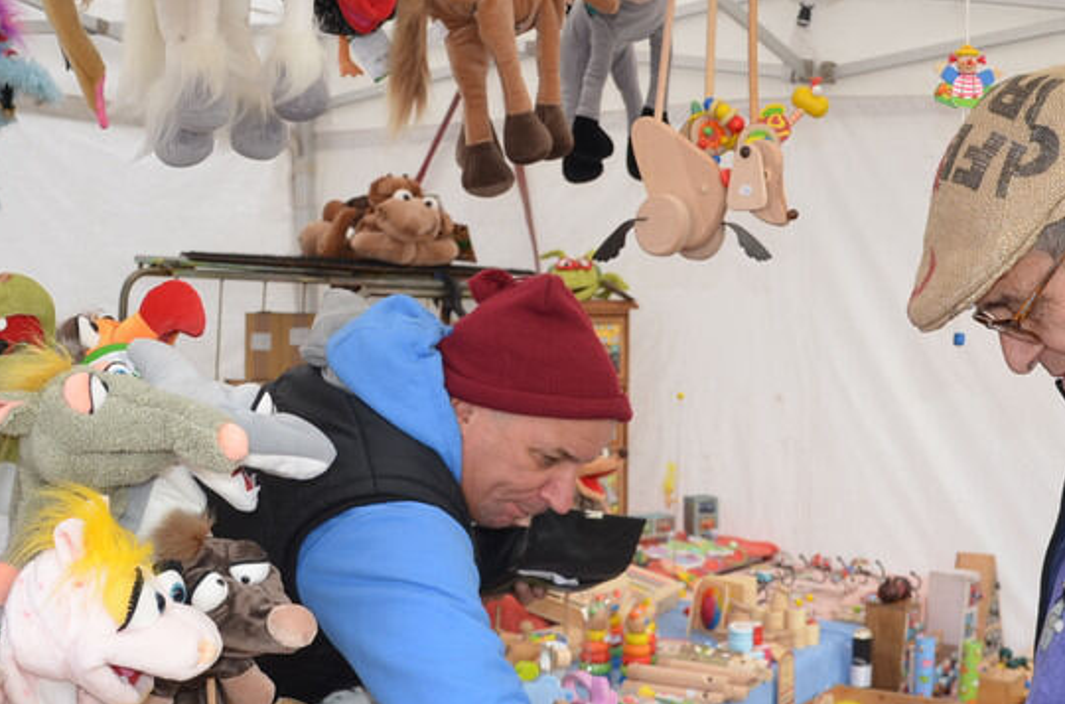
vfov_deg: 26.5
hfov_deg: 39.4
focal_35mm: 50
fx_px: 1475
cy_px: 525
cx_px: 663
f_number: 3.5
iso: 160
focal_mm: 18
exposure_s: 1/200
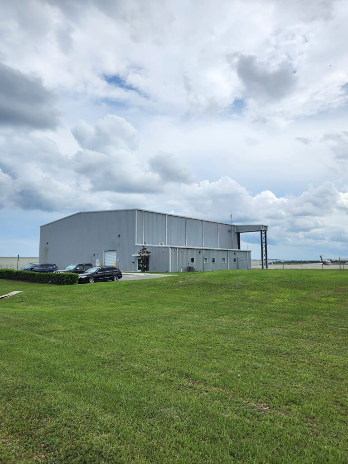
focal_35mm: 23
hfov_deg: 58.9
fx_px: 308
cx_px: 174
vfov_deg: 73.9
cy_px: 232
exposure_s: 1/3143
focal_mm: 5.4
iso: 20
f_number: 1.8
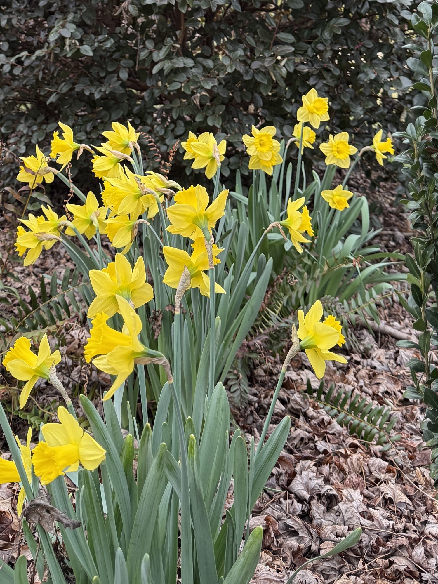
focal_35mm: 24
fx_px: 405
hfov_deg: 56.8
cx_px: 219
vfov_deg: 71.6
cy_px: 292
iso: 200
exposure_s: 1/115
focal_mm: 6.76
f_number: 1.78
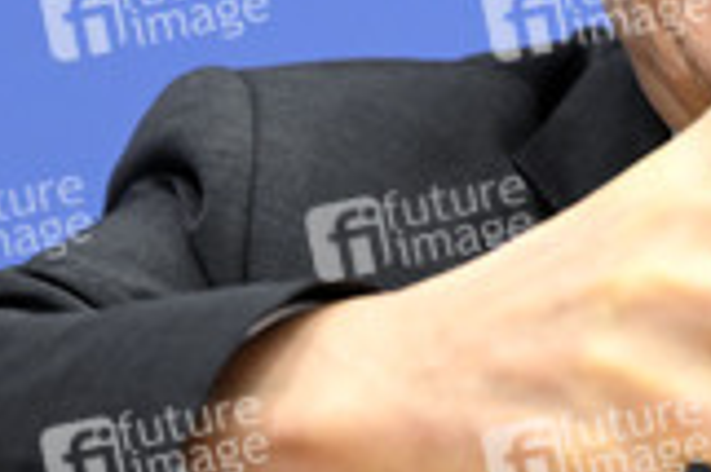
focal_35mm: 475
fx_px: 9372
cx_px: 921
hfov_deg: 4.3
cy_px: -101
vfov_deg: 2.9
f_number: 5.6
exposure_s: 1/500
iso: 5000
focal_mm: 170
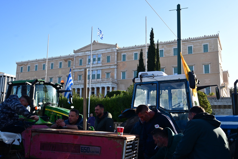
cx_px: 120
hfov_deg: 53.1
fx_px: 238
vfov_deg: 36.9
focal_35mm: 36
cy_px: 80
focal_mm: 35
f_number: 6.3
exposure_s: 1/1000
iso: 640
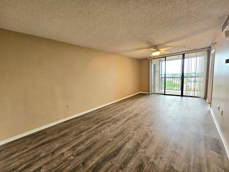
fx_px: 86
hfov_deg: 106.2
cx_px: 114
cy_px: 86
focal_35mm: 13
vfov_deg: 89.9
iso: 160
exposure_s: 1/60.2
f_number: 2.2
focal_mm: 2.2
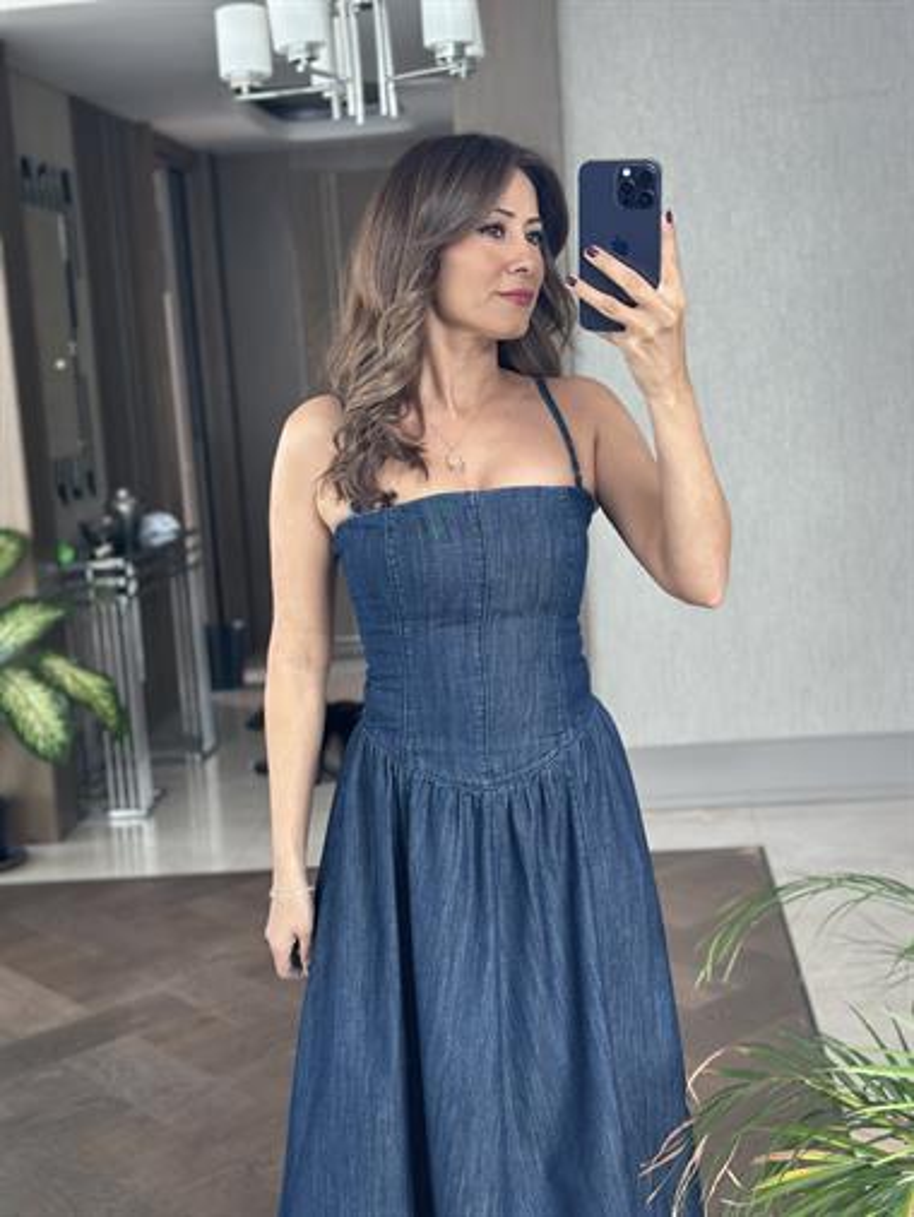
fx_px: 1688
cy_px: 608
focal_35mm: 48
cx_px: 457
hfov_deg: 30.3
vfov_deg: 39.6
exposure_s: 1/112
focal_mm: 6.86
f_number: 1.78
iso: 125
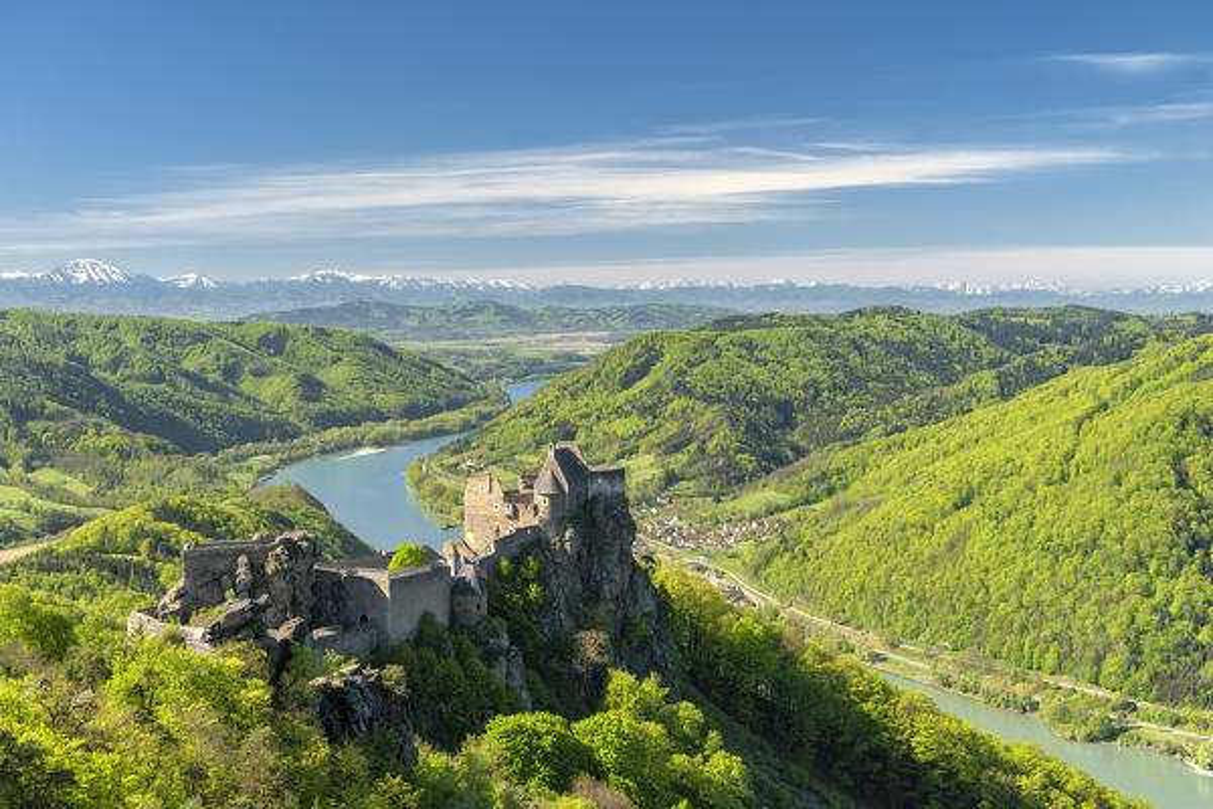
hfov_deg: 36.2
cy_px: 404
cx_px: 606
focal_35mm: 55
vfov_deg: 24.6
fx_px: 1853
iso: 200
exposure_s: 1/80
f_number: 9
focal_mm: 55
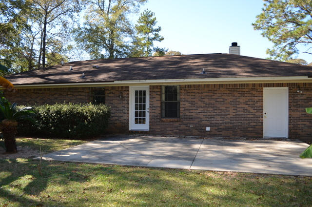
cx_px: 156
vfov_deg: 47.7
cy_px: 104
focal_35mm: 27
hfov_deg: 67.5
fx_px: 234
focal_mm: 18
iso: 100
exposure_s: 1/200
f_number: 3.5
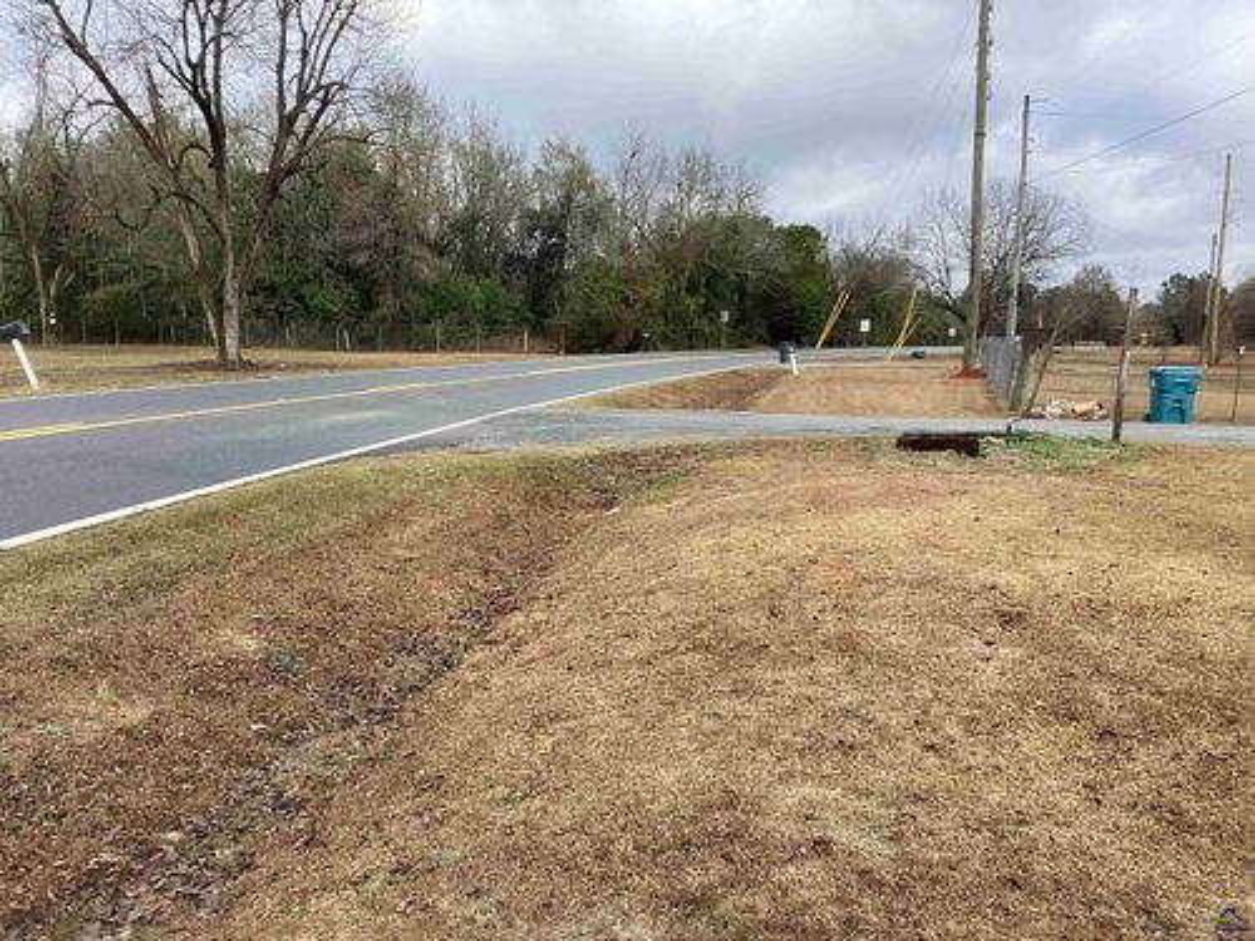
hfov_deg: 58.4
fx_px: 1124
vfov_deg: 45.4
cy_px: 470
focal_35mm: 31
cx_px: 628
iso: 25
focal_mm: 3.3
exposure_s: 1/452
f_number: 2.4
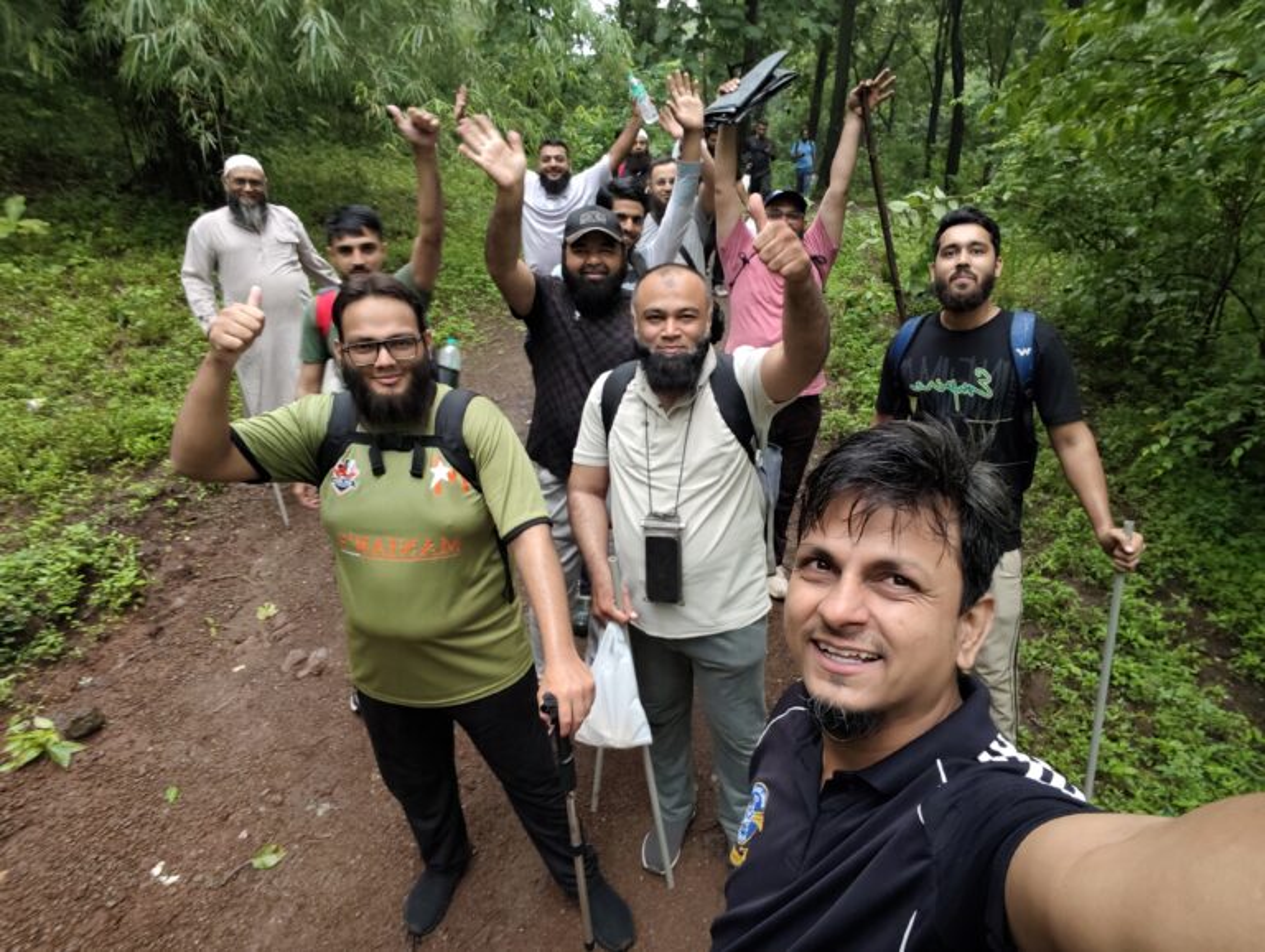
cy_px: 476
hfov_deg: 81.7
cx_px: 632
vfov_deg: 66.1
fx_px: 732
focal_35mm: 20
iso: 220
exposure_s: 1/50
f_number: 2
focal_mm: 3.09
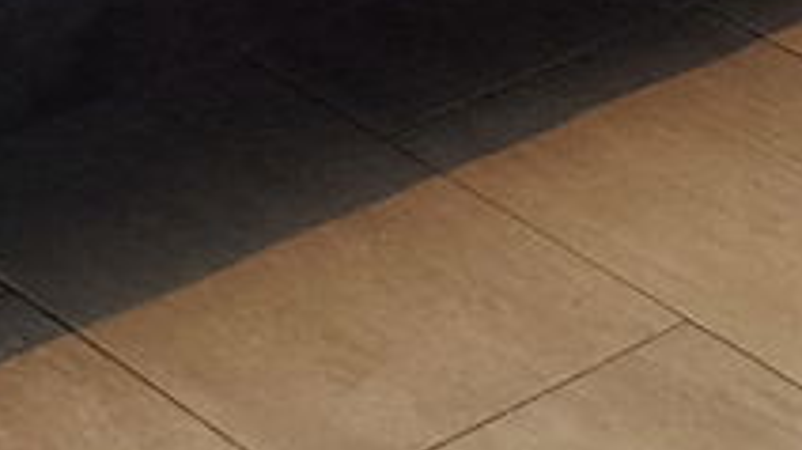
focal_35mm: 197
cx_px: 689
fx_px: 4187
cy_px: -1324
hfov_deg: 10.9
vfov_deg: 5.4
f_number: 1.8
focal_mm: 5.23
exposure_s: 1/50
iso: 320
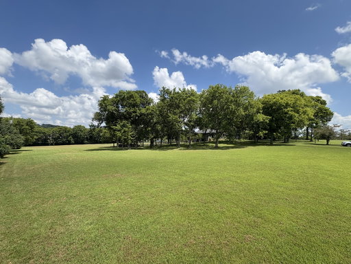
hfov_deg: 102.1
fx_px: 142
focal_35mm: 14
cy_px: 132
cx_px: 176
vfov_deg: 85.7
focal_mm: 2.22
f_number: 2.2
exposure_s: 1/1506
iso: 50
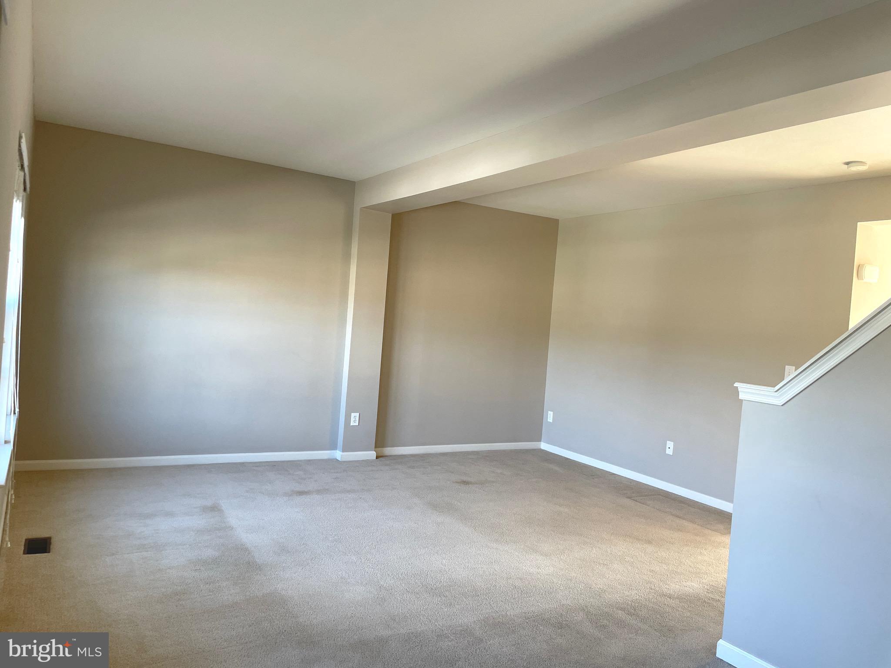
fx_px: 669
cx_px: 446
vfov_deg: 53.1
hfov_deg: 67.3
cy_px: 334
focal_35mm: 26
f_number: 1.6
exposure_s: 1/120
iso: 100
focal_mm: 4.2
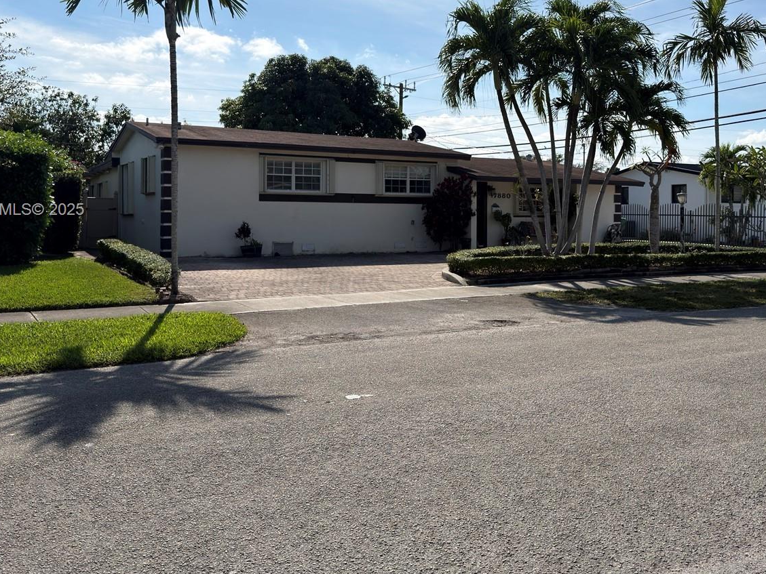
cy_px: 211
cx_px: 416
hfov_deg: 53.9
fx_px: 752
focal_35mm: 34
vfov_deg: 41.5
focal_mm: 6.76
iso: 64
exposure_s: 1/8264
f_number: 1.78
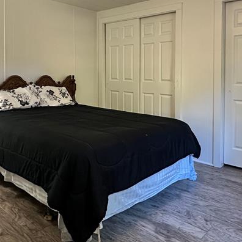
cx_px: 117
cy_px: 78
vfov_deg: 50.1
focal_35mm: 32
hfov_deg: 51.1
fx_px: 253
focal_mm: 2.22
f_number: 2.2
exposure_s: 1/60
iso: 640
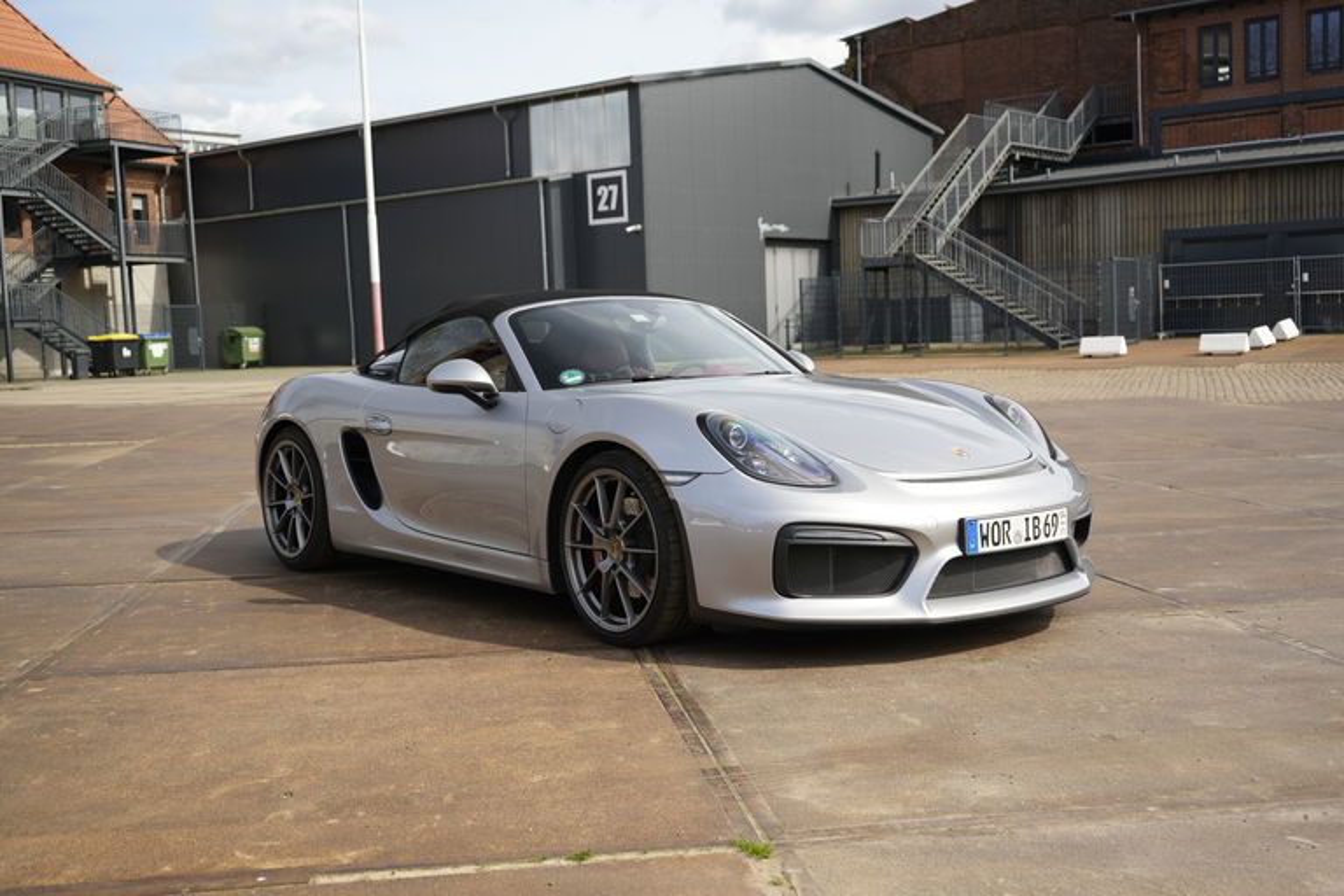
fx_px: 1381
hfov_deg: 51.9
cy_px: 448
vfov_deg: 35.9
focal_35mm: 37
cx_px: 672
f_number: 4
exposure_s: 1/400
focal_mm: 37
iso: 125
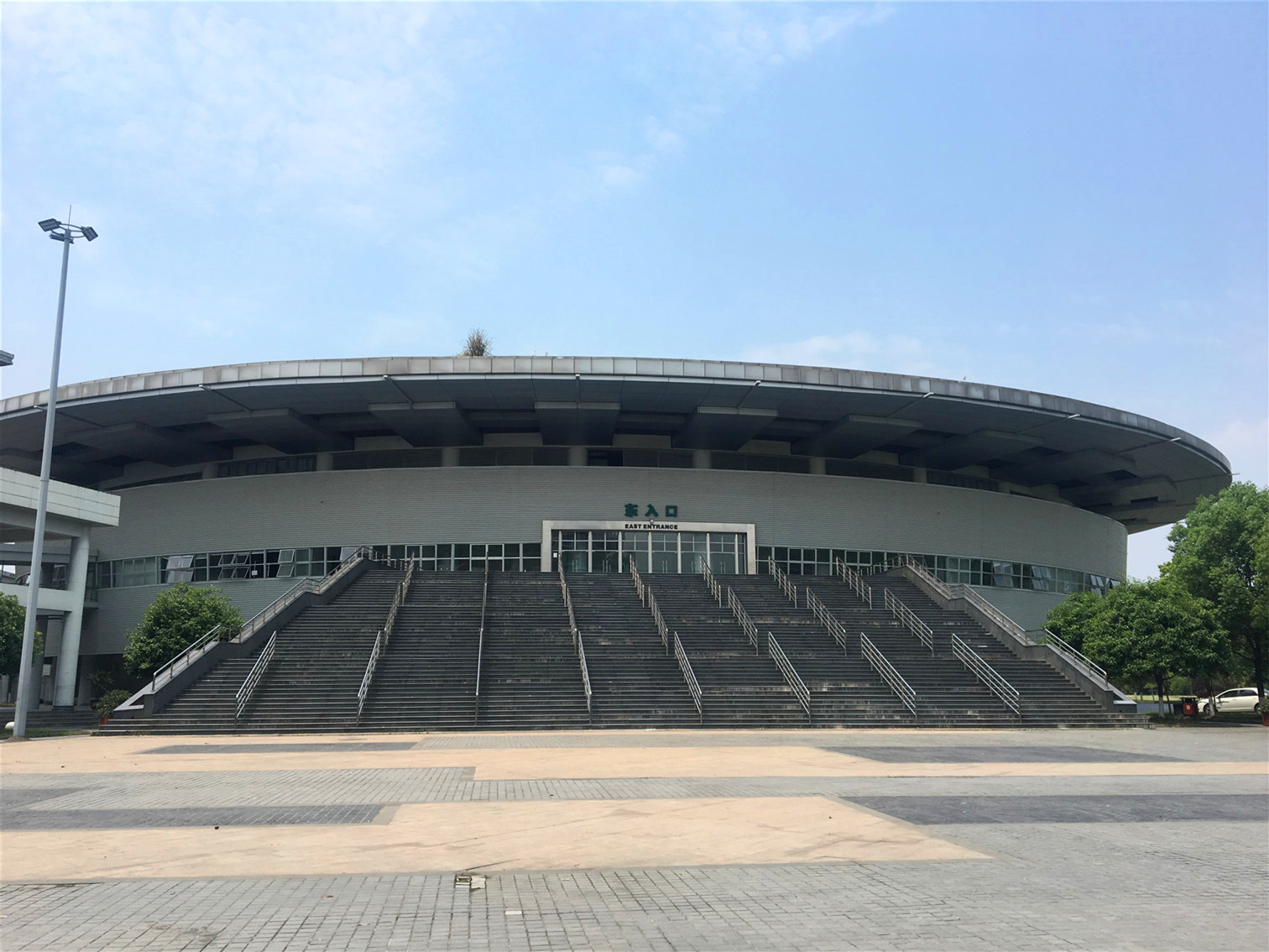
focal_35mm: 29
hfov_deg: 61.7
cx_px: 634
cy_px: 476
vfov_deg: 48.2
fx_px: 1063
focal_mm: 4.15
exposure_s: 1/1282
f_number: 2.2
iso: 25
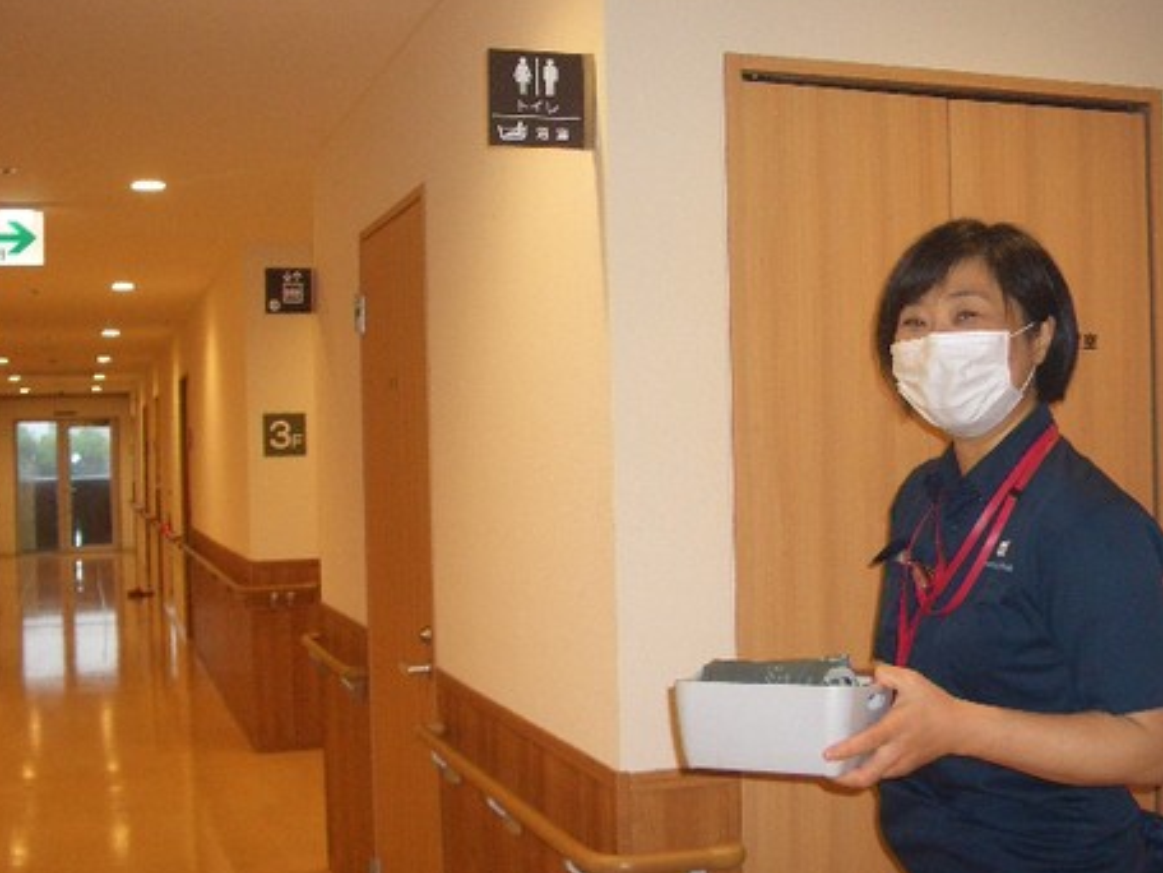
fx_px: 1512
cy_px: 451
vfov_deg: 32.2
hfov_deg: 42.1
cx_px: 620
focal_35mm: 45
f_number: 2.8
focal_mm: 6.8
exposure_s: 1/60
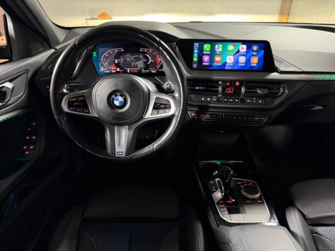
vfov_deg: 56.8
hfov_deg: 71.6
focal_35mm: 24
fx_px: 232
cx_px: 168
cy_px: 126
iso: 800
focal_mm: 6.76
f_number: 1.78
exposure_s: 1/33
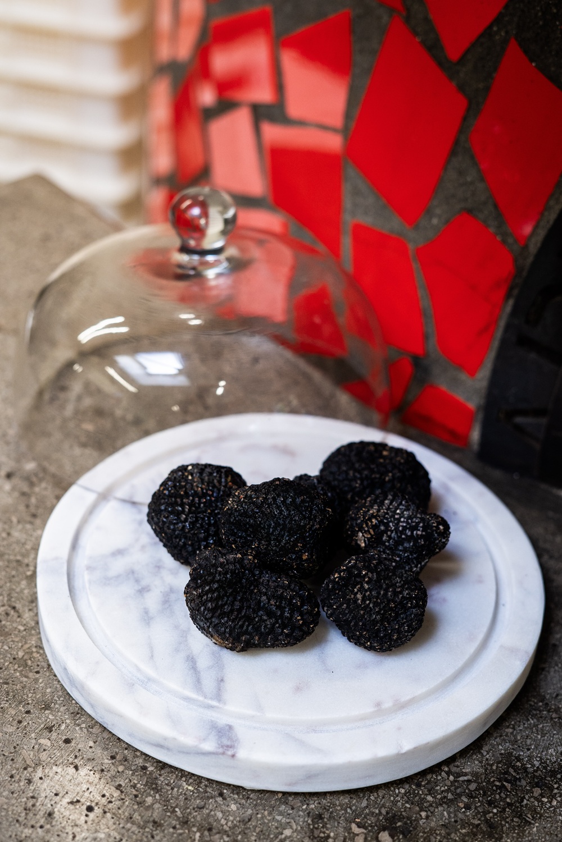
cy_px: 421
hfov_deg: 27.0
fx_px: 1171
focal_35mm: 50
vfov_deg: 39.6
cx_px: 281
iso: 1250
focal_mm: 50
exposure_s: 1/320
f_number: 4.5
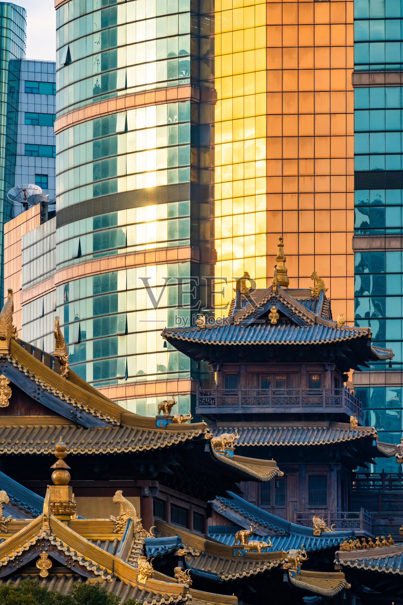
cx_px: 202
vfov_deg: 10.3
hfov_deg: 6.9
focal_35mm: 200
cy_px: 302
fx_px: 3362
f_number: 10
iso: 200
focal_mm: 200
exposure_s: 1/200
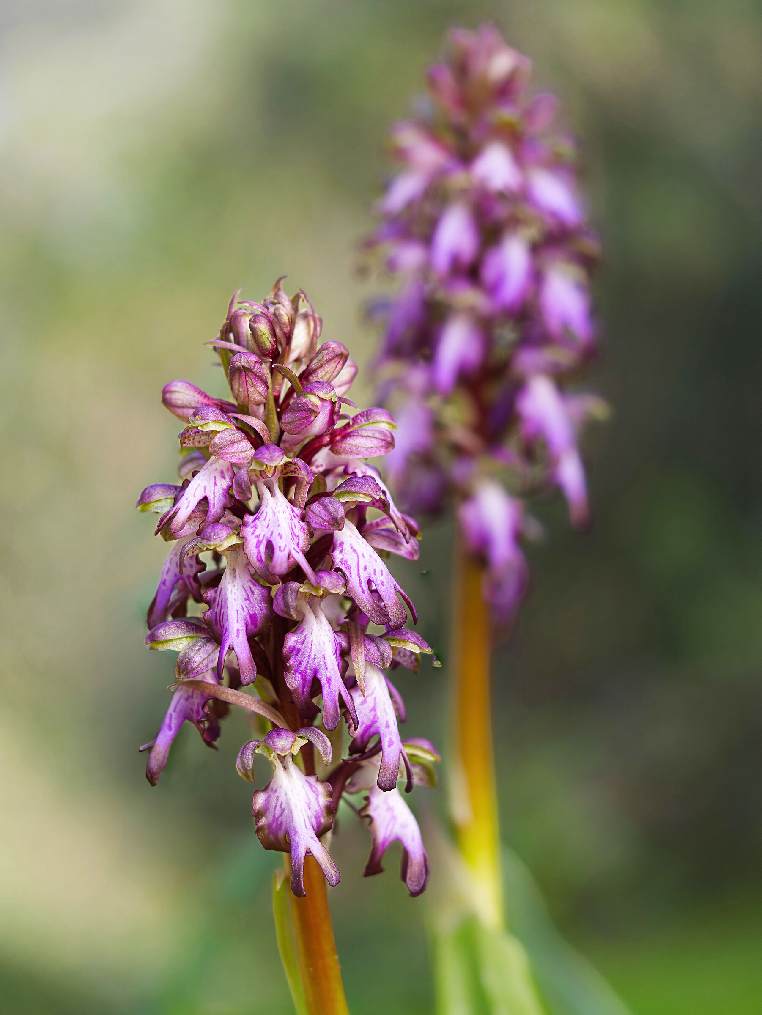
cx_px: 381
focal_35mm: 120
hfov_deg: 12.4
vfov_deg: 16.4
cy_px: 508
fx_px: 3520
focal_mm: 60
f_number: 2.8
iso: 100
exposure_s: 1/320
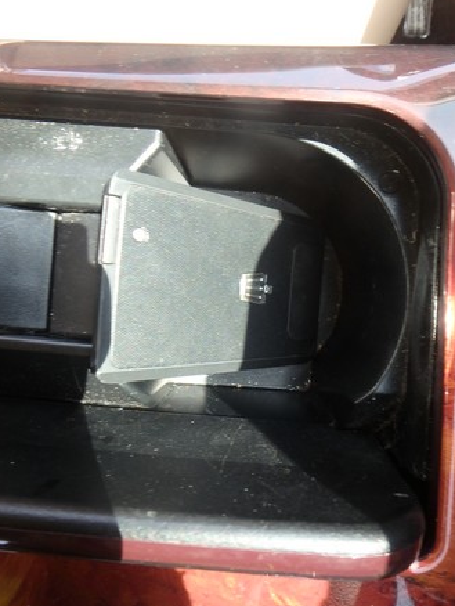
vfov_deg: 73.9
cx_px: 235
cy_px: 295
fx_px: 403
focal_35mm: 23
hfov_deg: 58.9
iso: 160
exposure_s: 1/100
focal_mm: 3.7
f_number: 3.5
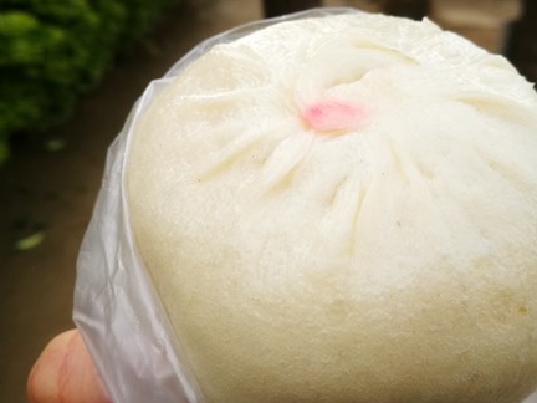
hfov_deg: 42.0
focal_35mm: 45
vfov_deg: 32.2
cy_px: 183
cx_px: 291
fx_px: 698
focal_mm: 4.5
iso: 50
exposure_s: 1/294
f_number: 2.2
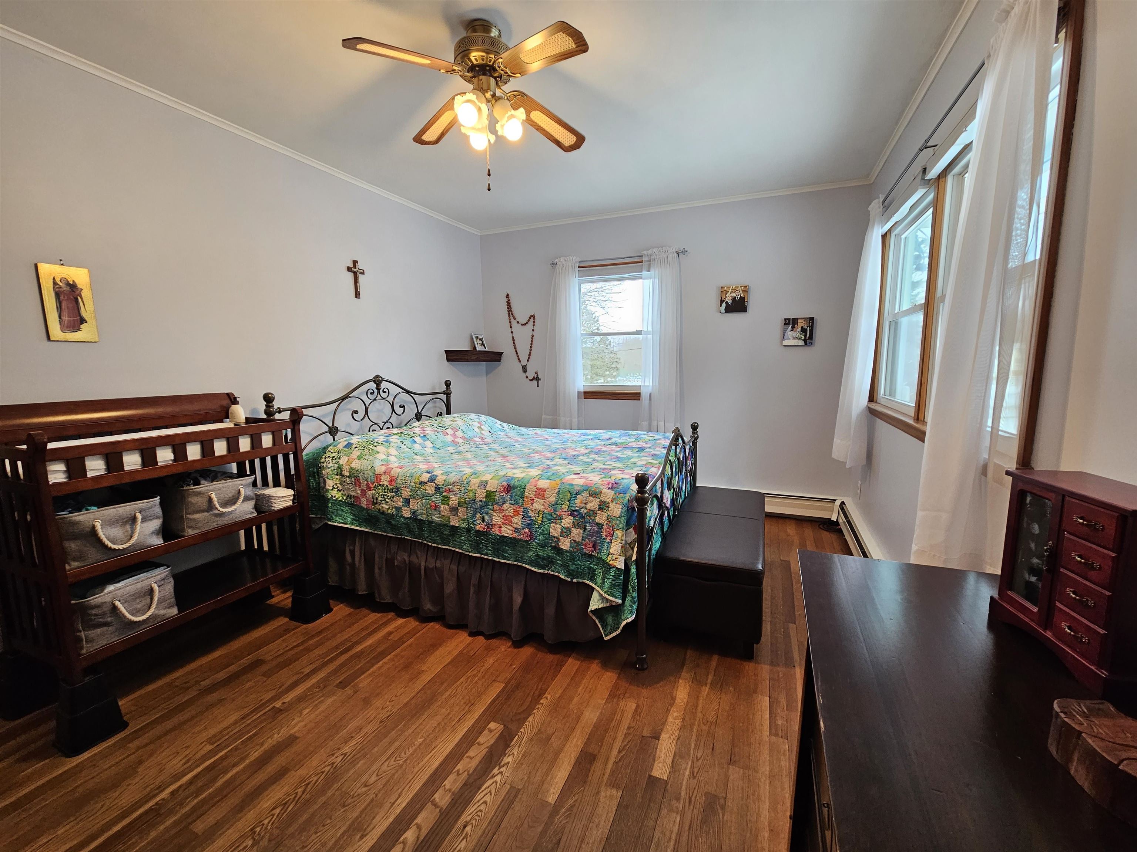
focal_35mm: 13
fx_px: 427
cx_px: 568
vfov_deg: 89.9
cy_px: 426
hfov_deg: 106.2
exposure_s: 1/60
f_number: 2.2
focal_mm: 2.2
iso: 125
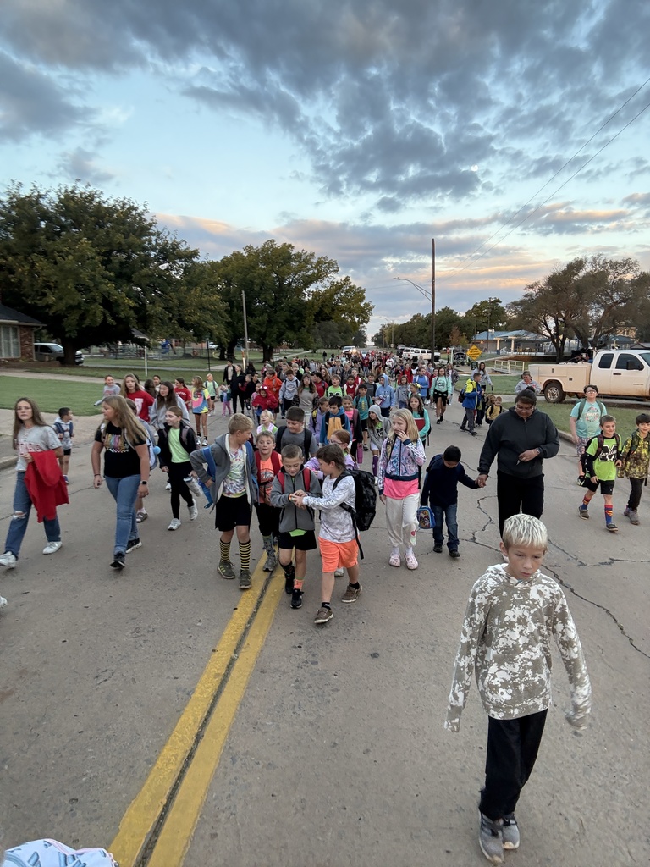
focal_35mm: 23
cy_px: 434
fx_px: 576
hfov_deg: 58.9
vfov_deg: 73.9
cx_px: 325
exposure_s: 1/129
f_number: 1.9
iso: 40
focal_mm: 2.69
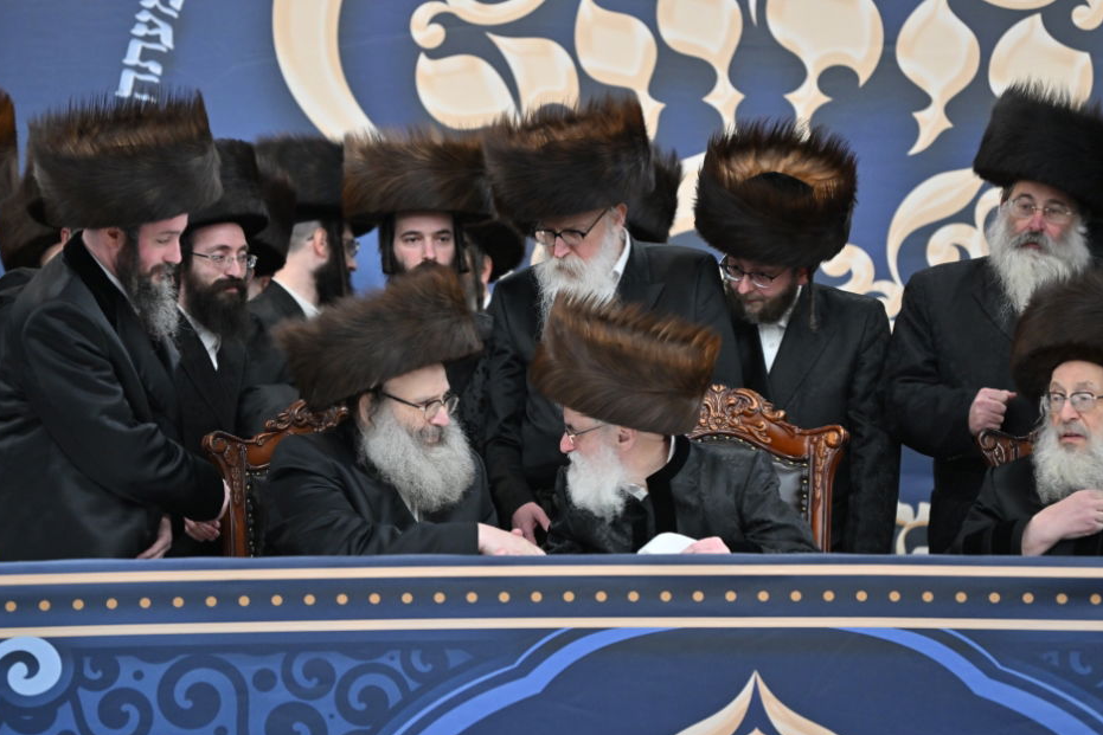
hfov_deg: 9.4
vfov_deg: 6.2
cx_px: 554
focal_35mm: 220
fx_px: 6741
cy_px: 385
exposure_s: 1/320
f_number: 2.8
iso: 1000
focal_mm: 200
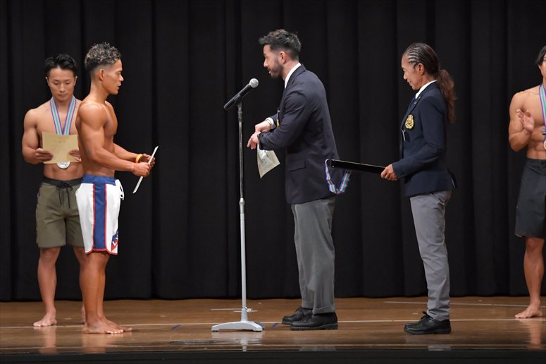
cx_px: 273
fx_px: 3290
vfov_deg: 6.3
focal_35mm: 217
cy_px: 182
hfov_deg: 9.5
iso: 6400
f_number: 5.6
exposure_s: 1/400
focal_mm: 145
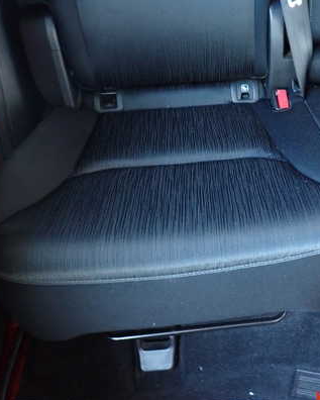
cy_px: 187
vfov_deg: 49.0
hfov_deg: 39.0
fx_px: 438
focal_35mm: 37
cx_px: 241
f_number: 2
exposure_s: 1/15
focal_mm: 4.5
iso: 800
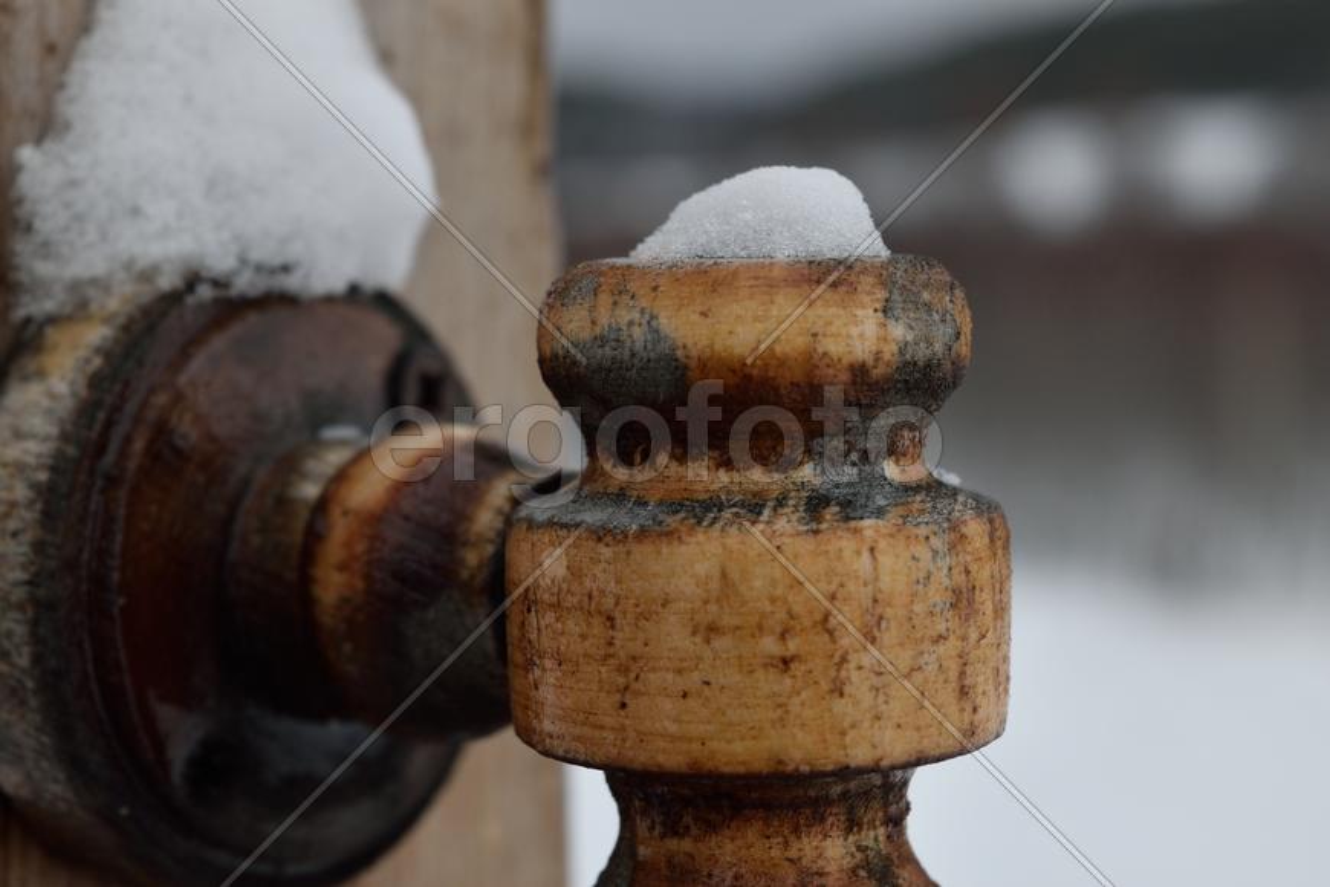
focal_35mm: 82
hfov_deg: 24.6
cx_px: 665
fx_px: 3048
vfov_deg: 16.6
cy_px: 444
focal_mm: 55
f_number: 8
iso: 400
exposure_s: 1/200
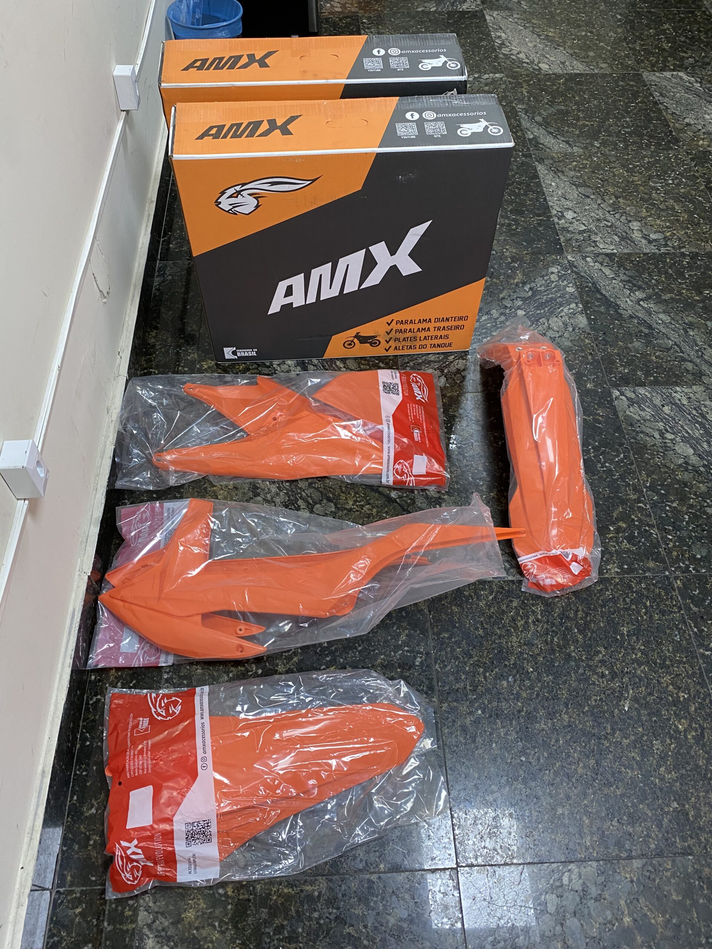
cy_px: 474
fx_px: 713
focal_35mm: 26
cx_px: 356
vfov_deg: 67.3
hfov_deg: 53.1
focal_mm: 4.25
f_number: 1.8
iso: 200
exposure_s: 1/60
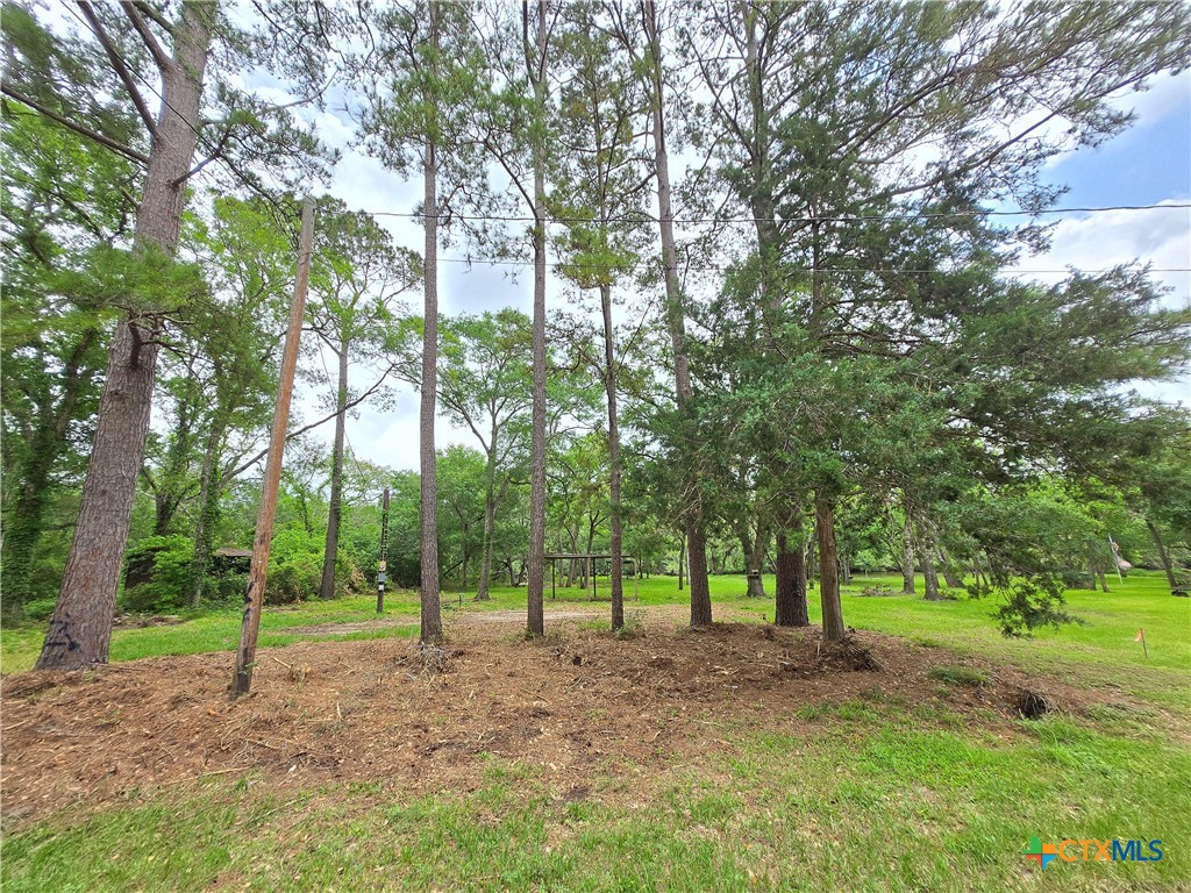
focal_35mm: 13
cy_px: 446
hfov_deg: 106.2
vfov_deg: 89.9
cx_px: 596
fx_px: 447
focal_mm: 1.7
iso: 25
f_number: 2.2
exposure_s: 1/406
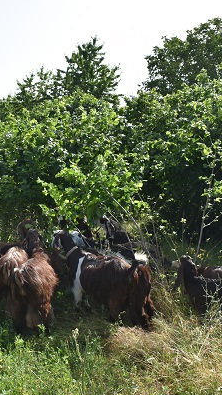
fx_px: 450
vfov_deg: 47.4
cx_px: 58
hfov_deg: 27.4
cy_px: 198
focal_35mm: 43
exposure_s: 1/500
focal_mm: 18
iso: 280
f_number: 8
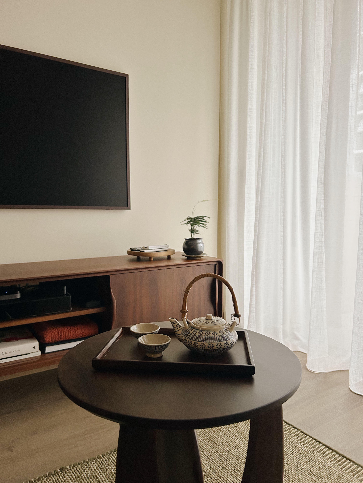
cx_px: 182
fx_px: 364
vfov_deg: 67.3
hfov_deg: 53.1
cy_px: 242
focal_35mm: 26
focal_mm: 5.7
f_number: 1.5
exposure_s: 1/50
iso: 320
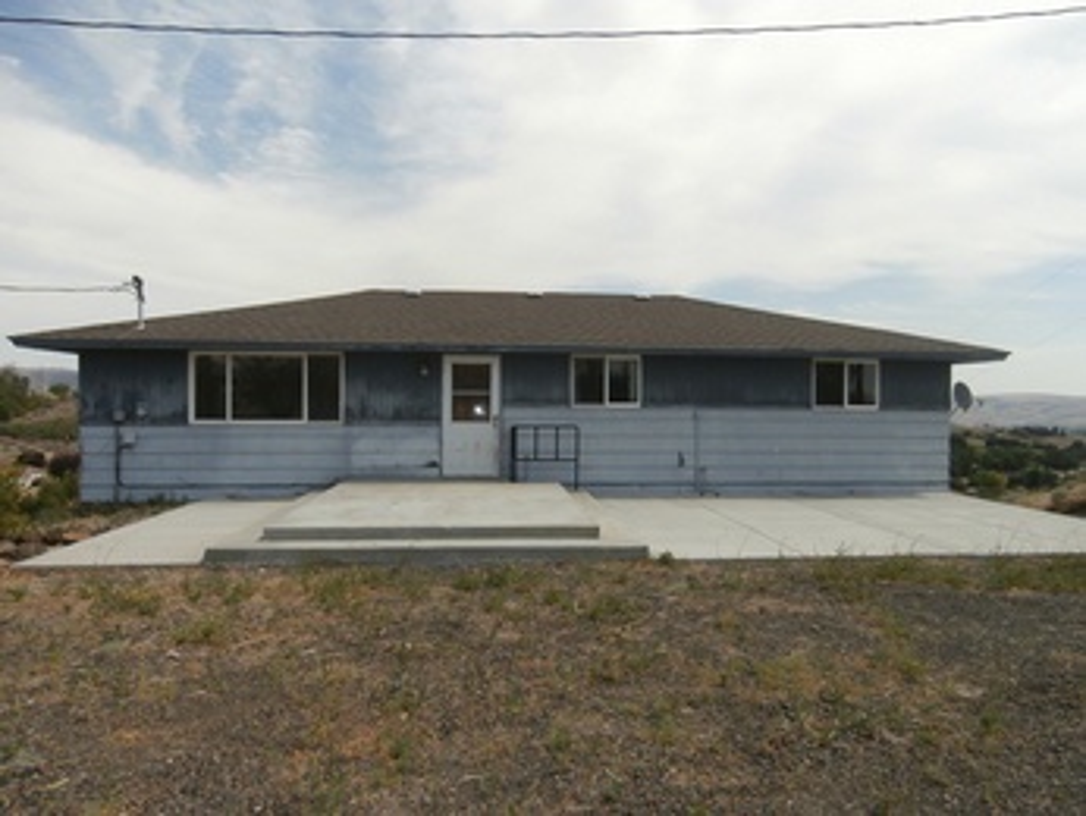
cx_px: 543
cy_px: 408
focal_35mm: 24
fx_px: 753
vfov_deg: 56.9
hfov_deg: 71.6
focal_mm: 4.2
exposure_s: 1/1600
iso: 100
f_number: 3
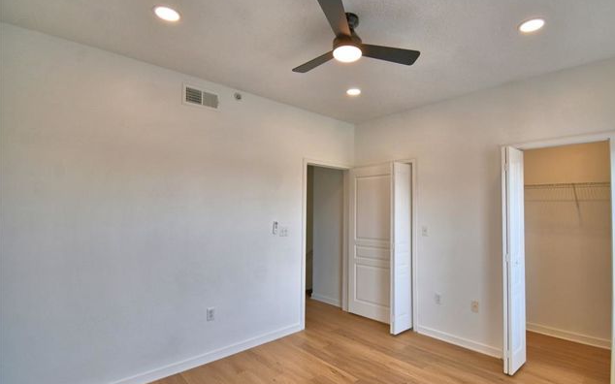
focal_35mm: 17
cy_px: 200
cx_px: 339
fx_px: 285
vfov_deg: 67.9
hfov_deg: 94.0
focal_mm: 10
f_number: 4.5
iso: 200
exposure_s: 1/200
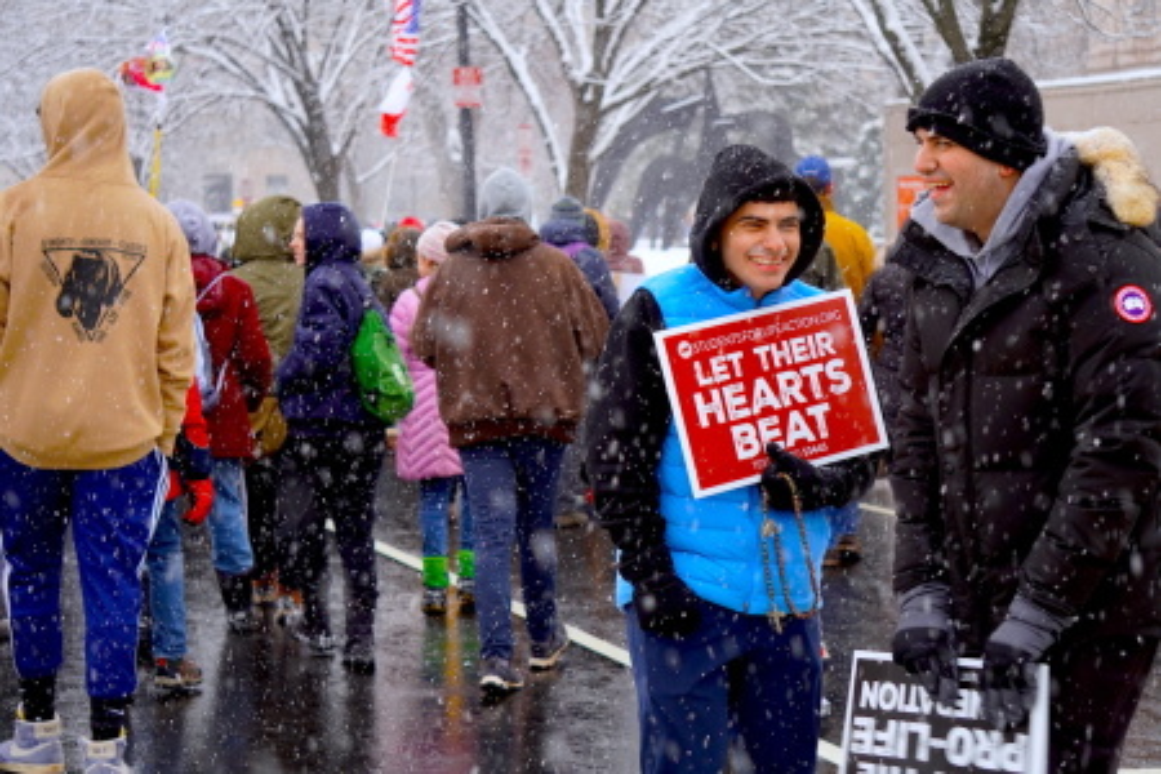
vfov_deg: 16.6
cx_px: 580
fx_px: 2660
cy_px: 387
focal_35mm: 82
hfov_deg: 24.6
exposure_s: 1/160
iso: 320
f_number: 4.5
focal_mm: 55
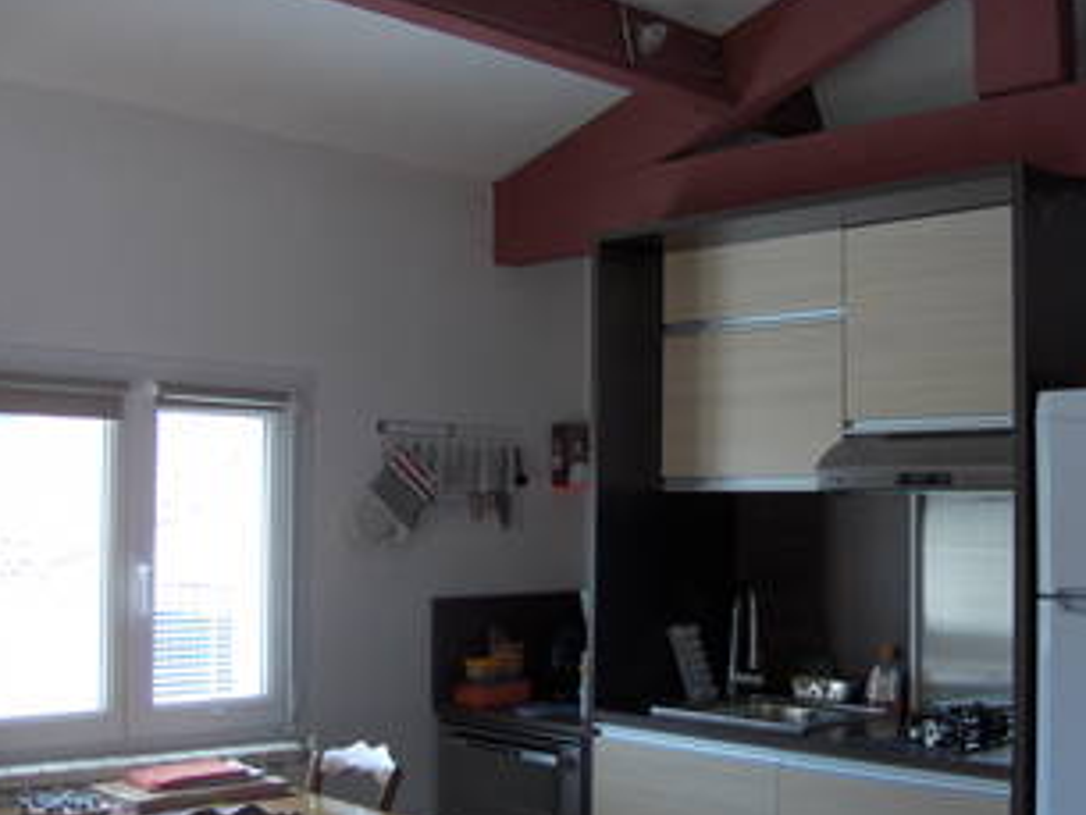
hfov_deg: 41.1
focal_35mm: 46
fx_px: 1444
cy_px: 434
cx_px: 623
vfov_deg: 31.5
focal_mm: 8
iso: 200
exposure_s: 1/110
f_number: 2.8
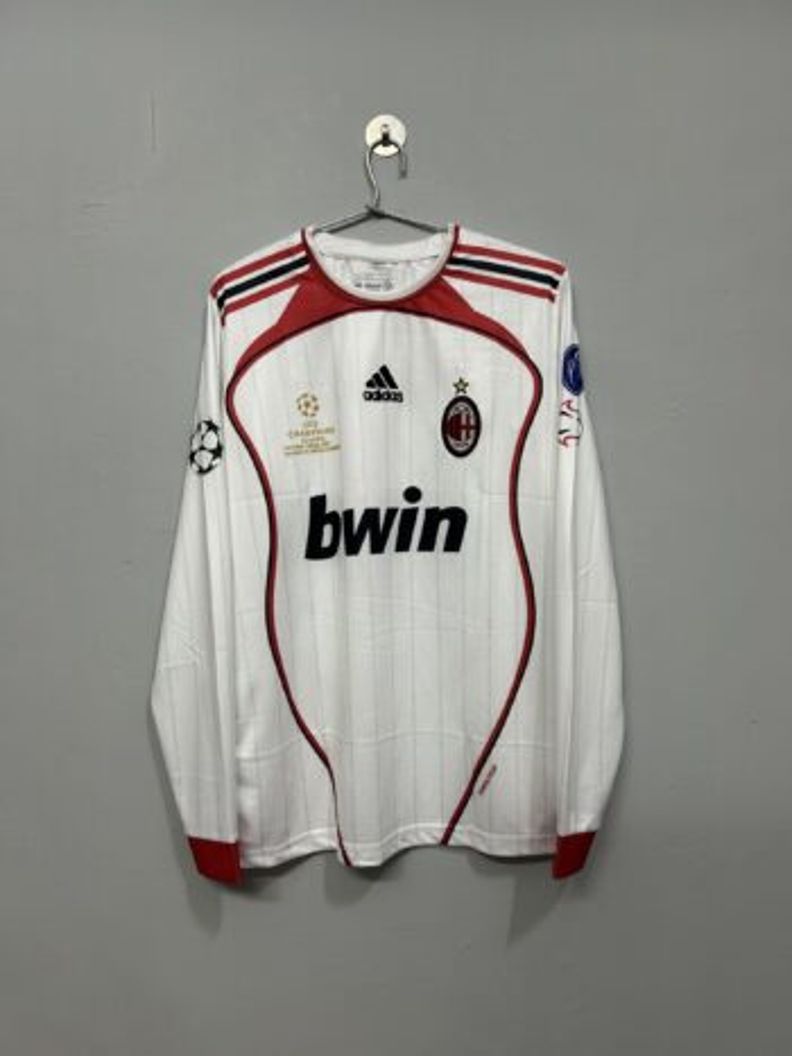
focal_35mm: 26
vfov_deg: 67.3
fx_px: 794
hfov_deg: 53.0
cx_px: 396
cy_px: 528
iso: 80
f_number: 1.5
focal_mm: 5.7
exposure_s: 1/50
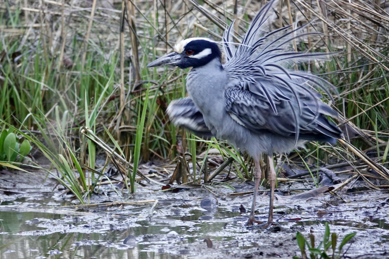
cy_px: 130
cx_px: 194
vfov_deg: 2.3
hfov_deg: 3.4
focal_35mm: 600
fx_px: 6483
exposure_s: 1/250
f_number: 4
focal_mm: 220
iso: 800
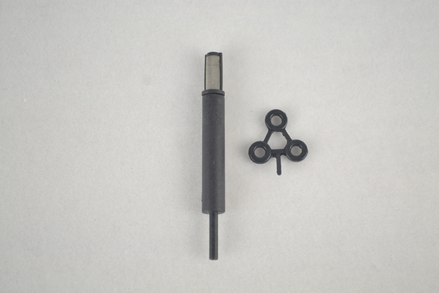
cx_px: 220
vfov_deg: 20.2
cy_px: 146
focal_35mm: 68
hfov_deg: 29.9
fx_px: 823
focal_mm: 45
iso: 720
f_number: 5.3
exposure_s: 1/100
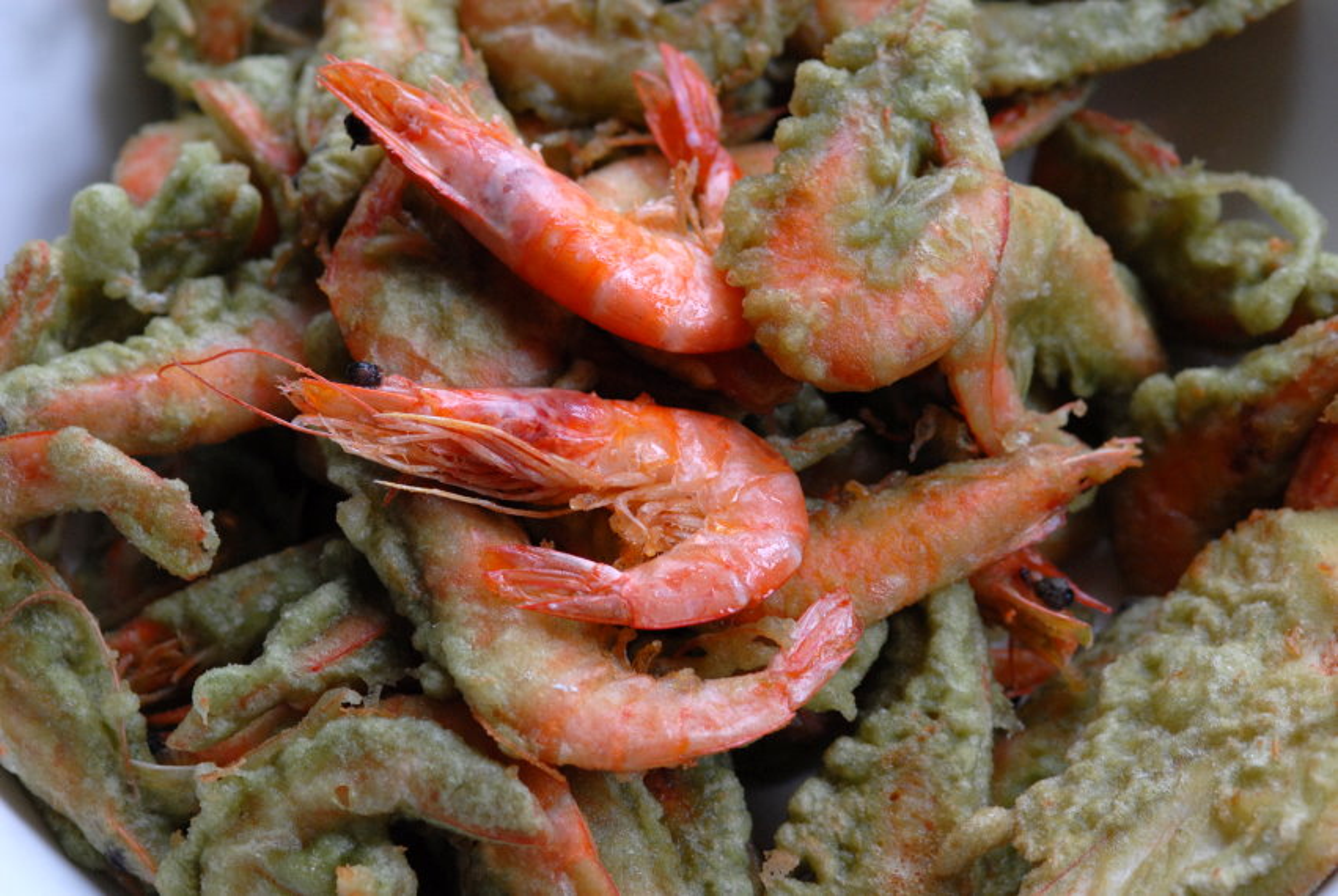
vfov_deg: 8.7
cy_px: 448
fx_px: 5862
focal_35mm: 158
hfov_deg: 13.0
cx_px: 669
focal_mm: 105
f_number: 5.6
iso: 400
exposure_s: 1/60
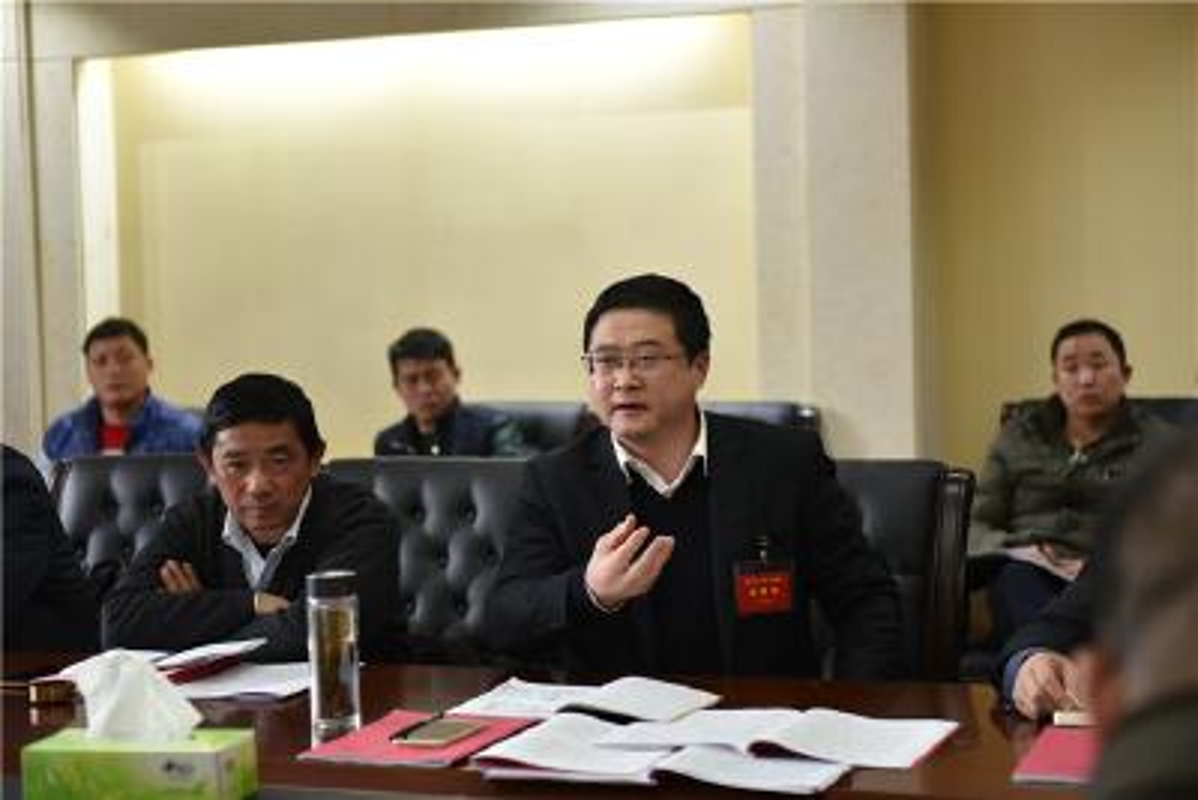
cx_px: 599
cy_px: 400
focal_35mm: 70
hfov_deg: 28.8
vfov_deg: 19.5
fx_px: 2330
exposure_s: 1/160
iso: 2200
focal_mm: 70
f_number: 2.8
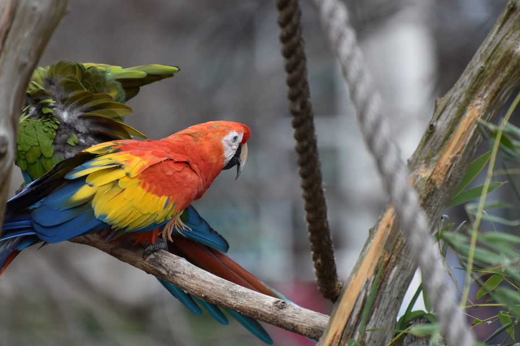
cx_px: 240
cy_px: 195
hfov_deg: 4.9
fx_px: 6023
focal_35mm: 417
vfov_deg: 3.3
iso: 450
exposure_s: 1/640
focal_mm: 300
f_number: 5.6
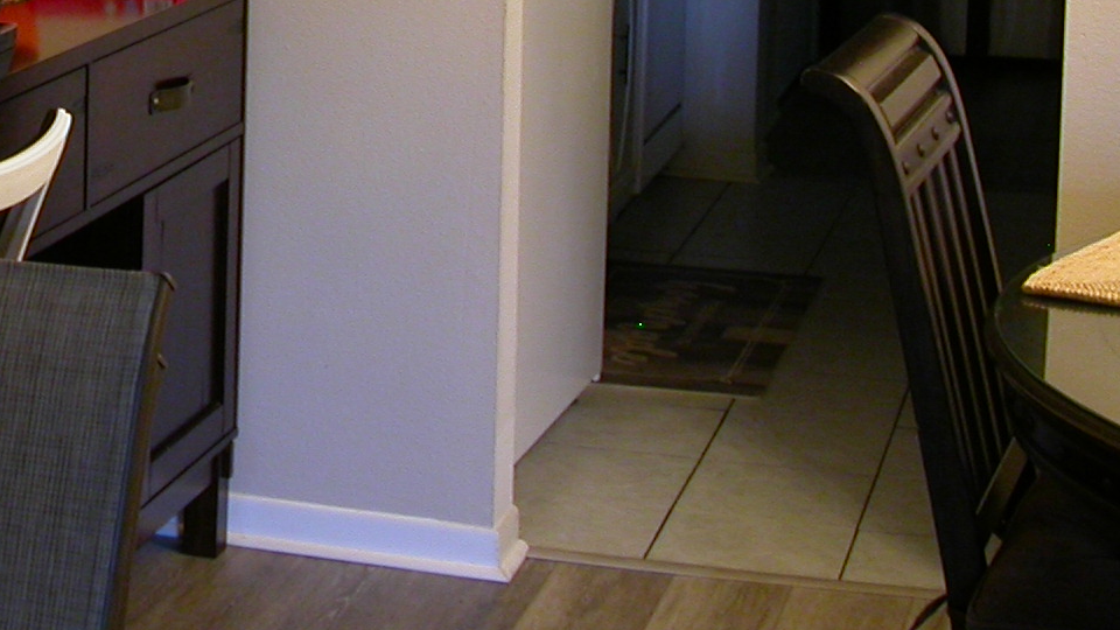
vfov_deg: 12.0
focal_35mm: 98
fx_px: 2910
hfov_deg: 20.7
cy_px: -211
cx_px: -128
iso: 100
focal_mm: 7.85
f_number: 2.6
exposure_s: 1/15.5
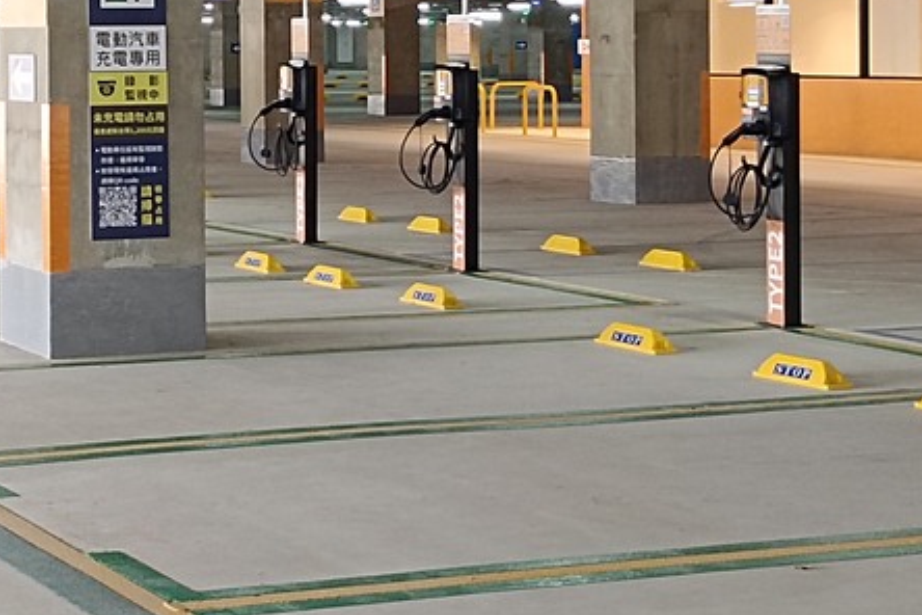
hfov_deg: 21.2
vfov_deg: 14.3
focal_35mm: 95
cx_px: 187
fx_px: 2433
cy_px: 82
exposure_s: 1/40
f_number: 1.8
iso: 1138
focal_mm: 3.96
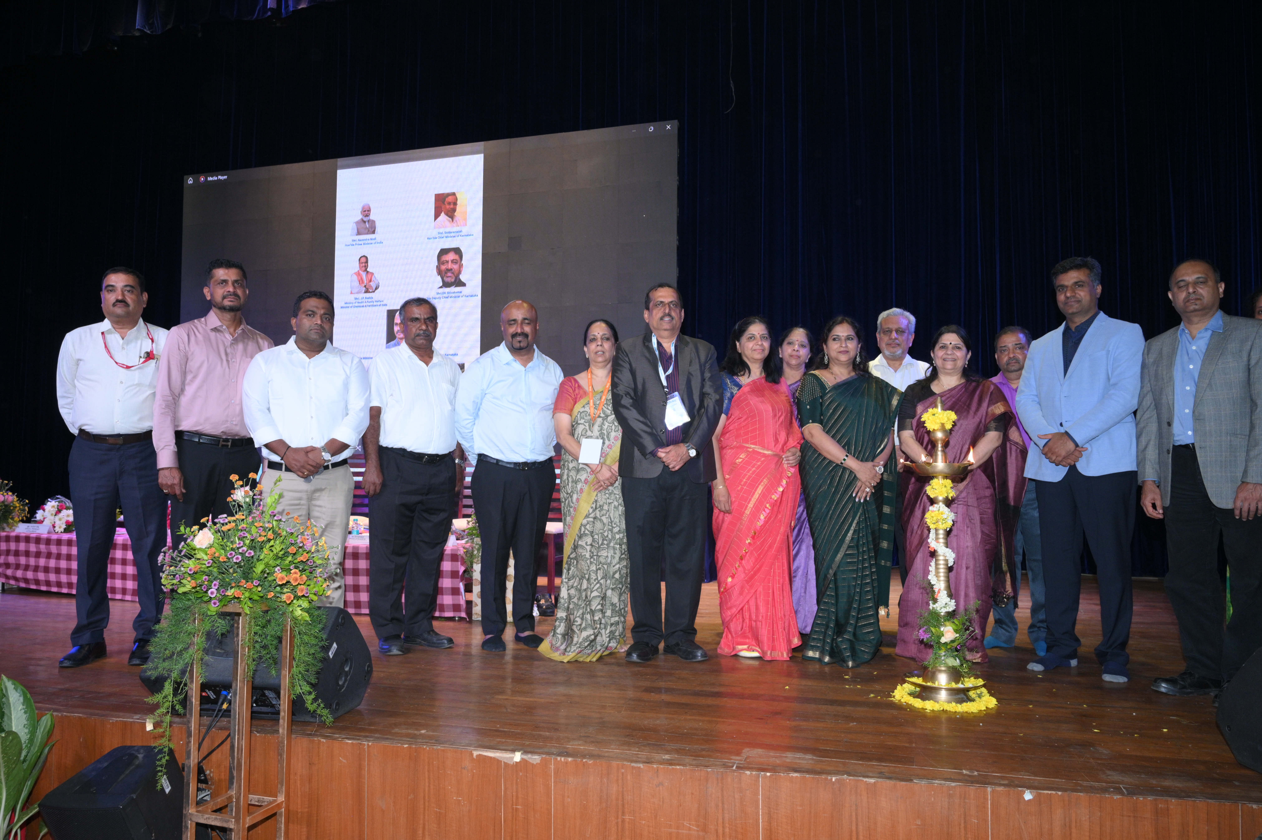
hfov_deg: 67.4
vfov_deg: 47.9
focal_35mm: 27
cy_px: 420
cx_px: 631
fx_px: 946
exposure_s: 1/160
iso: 1600
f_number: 5.6
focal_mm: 27
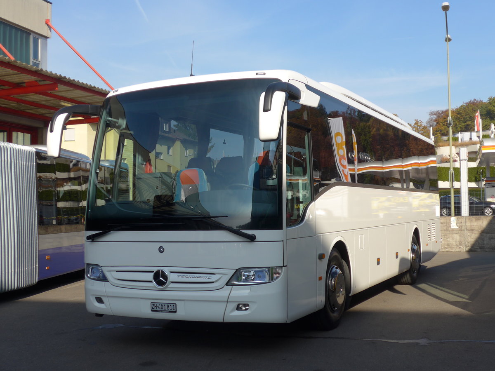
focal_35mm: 46
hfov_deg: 41.2
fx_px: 658
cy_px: 186
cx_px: 248
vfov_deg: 31.5
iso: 80
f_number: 3
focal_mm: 9.5
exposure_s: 1/1300
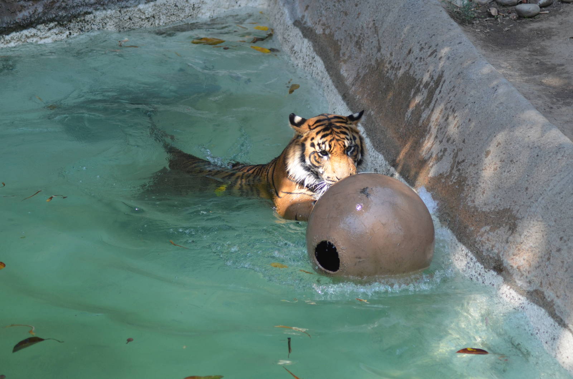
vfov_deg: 6.8
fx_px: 3217
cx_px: 286
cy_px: 190
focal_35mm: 202
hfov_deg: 10.2
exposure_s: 1/800
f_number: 4.2
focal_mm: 135
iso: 800
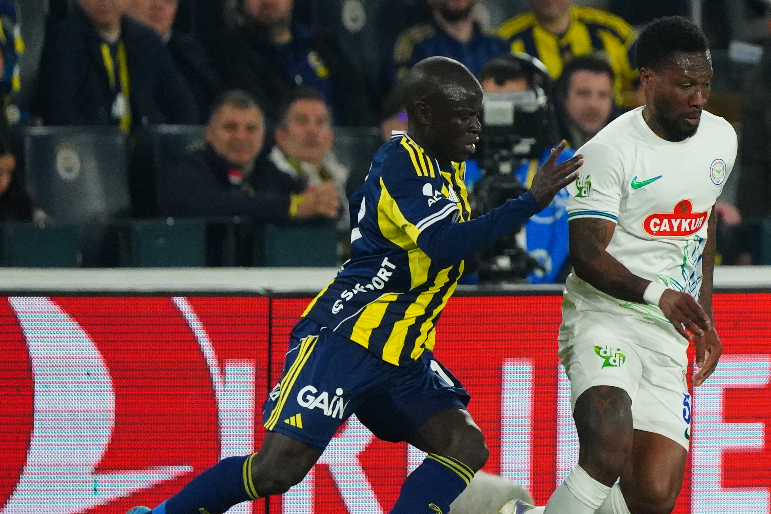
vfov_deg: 1.0
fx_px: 29380
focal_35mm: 1372
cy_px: 173
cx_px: 675
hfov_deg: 1.5
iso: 10000
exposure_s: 1/2000
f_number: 6.3
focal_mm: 600
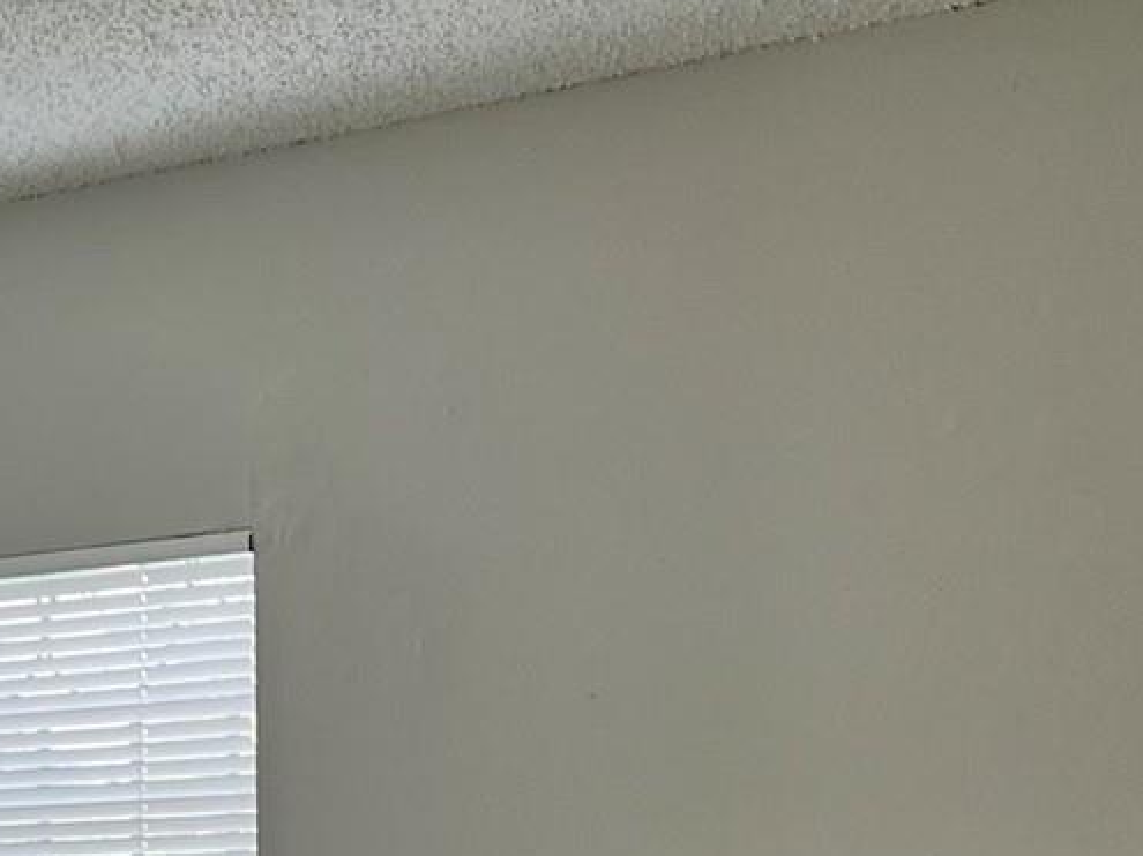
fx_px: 2773
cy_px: 1163
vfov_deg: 16.4
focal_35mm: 84
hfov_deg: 21.6
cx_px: -222
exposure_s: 1/120
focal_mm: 5.7
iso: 64
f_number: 1.5
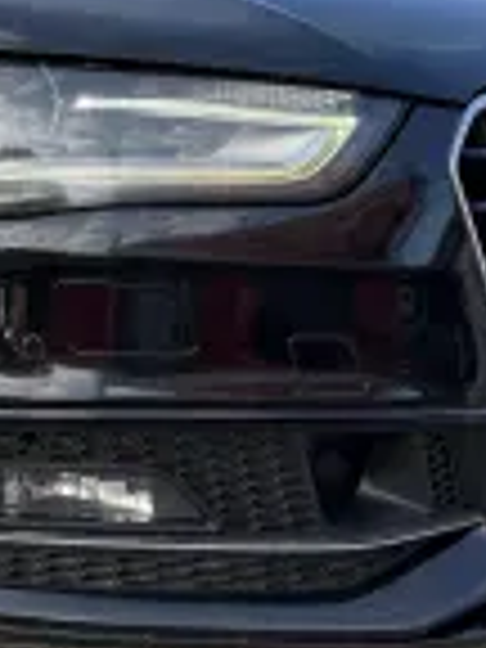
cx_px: 158
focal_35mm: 60
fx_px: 1123
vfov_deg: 31.9
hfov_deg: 24.3
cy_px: 212
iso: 100
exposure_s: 1/575
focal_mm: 6.76
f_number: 1.78
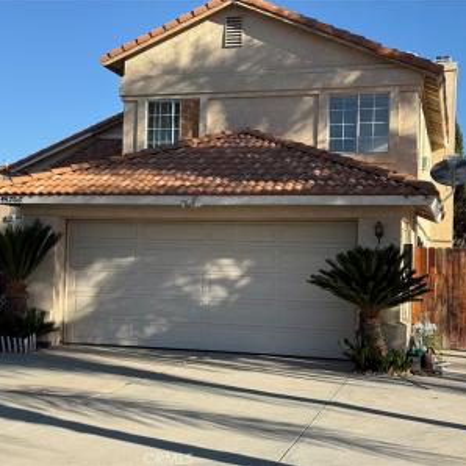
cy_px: 233
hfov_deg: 30.0
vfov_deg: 30.0
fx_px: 868
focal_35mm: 57
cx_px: 200
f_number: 1.78
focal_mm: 6.76
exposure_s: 1/4098
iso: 80
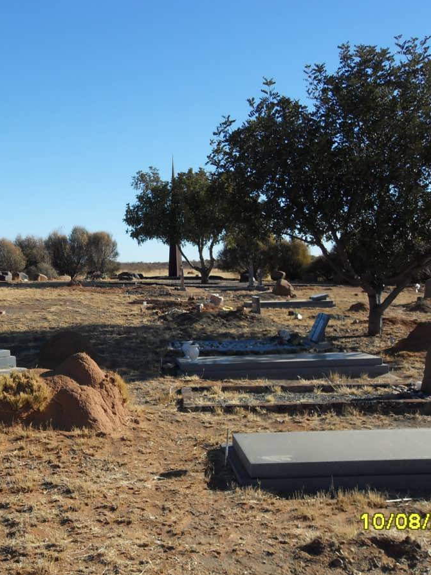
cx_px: 127
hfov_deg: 30.5
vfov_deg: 40.4
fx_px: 781
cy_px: 288
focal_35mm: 47
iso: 80
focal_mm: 6.3
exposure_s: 1/180
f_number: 8.2
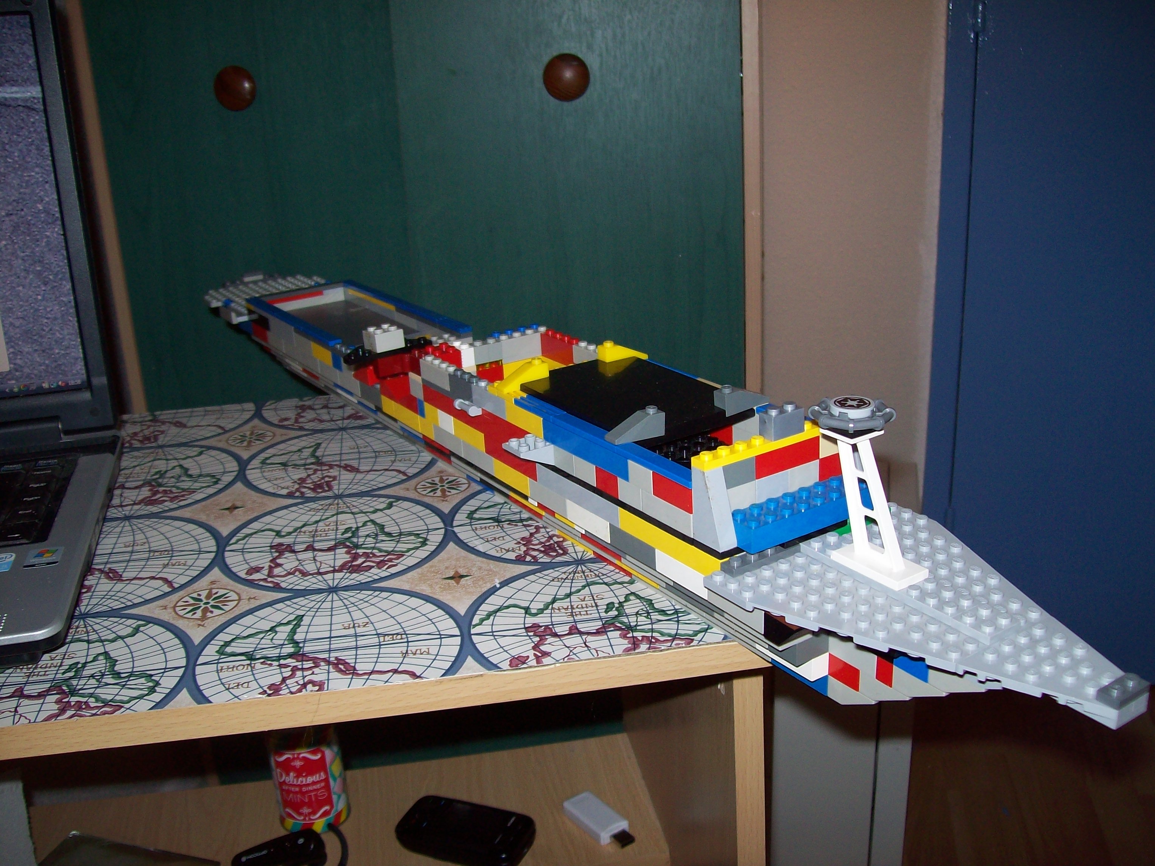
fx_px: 1201
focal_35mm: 36
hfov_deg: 51.4
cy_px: 433
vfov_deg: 39.7
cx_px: 578
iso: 80
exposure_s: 1/64
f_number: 2.7
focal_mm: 6
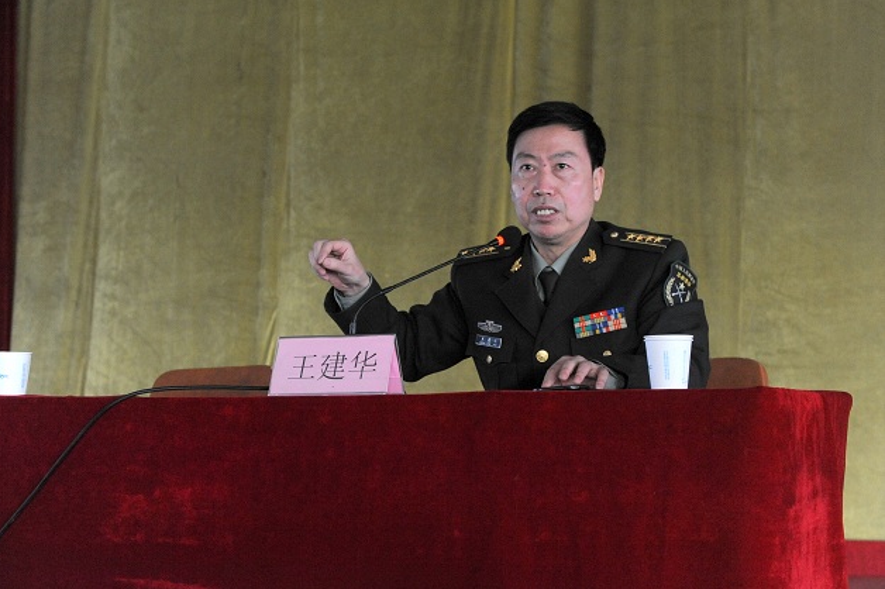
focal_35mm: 71
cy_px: 293
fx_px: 1744
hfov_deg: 28.5
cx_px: 439
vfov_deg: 19.2
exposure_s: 1/100
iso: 3200
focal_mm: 70
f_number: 8
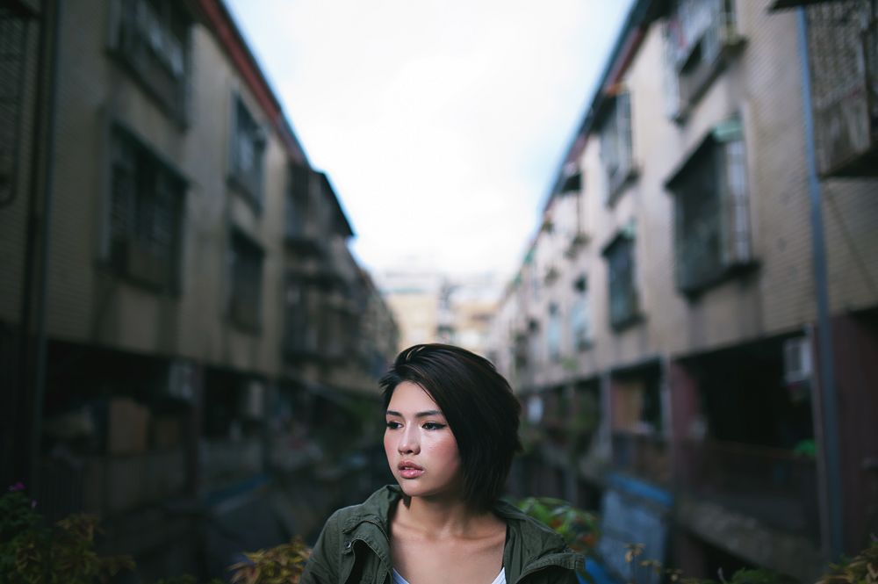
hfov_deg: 54.5
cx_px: 439
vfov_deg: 37.8
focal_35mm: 35
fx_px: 853
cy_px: 292
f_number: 1.6
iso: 800
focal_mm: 35
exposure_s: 1/800
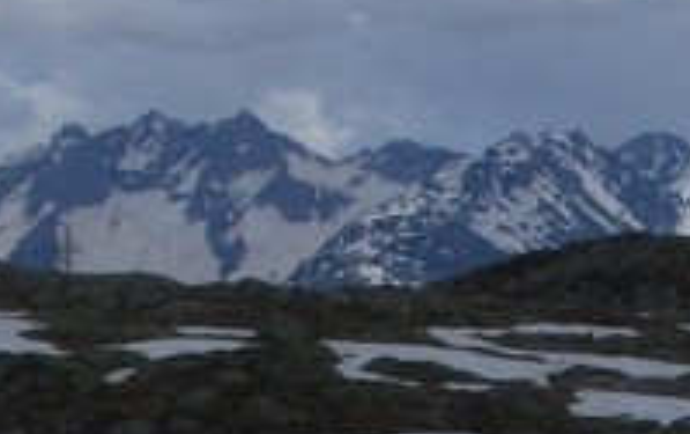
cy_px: 615
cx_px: 426
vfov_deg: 6.2
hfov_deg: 9.9
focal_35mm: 211
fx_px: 3973
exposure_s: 1/1250
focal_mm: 10.2
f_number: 5.6
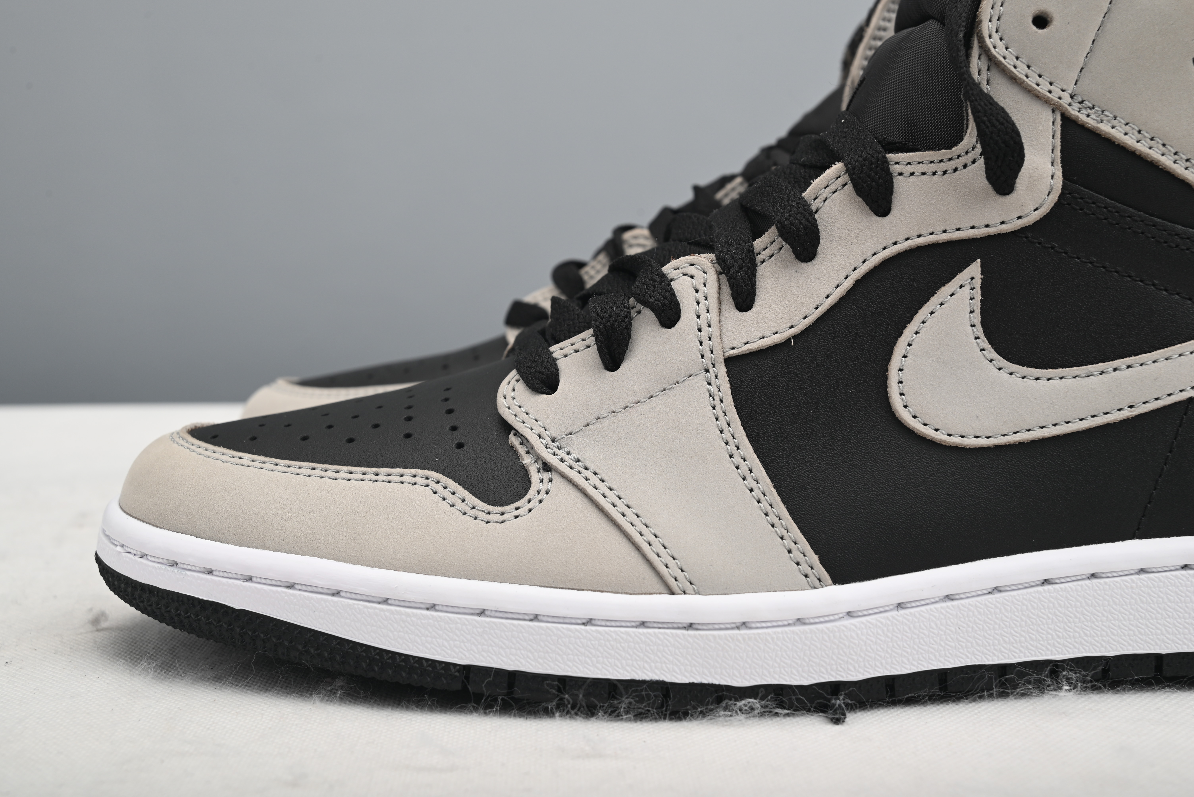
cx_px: 597
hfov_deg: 42.7
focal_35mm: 46
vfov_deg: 29.3
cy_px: 398
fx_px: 1526
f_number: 11
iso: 100
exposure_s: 1/200
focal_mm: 46
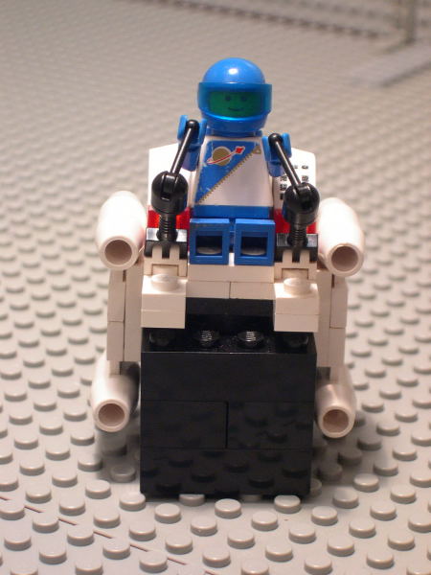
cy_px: 288
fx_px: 1893
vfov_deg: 17.3
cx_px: 216
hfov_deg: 13.0
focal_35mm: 114
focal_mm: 24
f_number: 4.9
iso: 400
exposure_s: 1/13.8
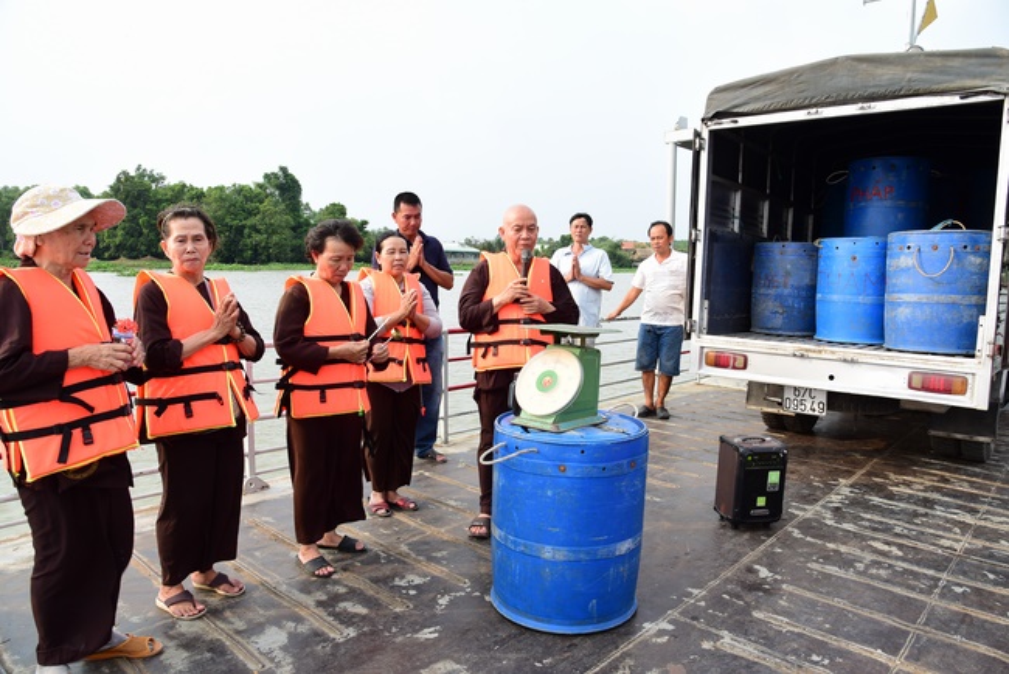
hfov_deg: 73.7
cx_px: 504
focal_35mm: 24
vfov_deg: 53.2
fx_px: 673
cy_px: 337
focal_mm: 24
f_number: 9
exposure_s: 1/100
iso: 200
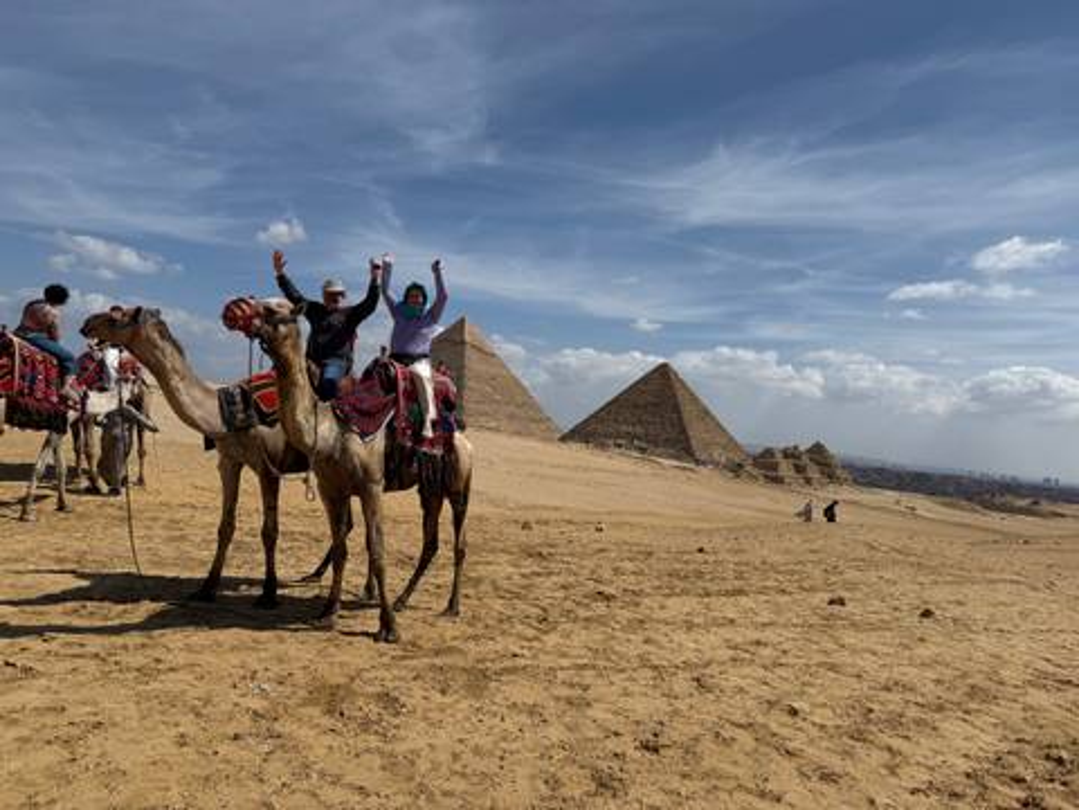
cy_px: 405
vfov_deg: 56.8
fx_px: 748
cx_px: 540
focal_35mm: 24
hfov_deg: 71.6
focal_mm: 6.76
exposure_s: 1/10309
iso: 80
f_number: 1.78
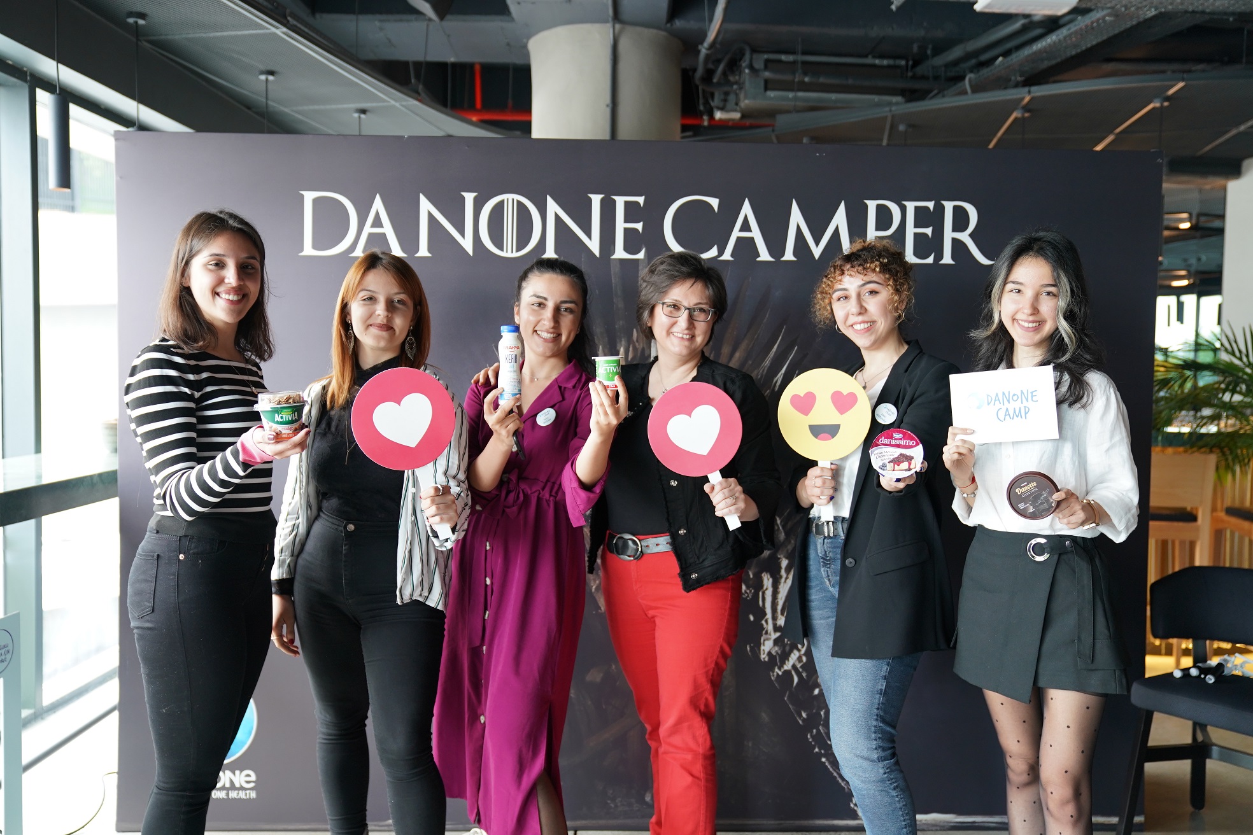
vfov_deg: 42.3
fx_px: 1079
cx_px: 626
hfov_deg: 60.3
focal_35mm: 31
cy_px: 418
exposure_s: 1/160
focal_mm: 31
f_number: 2.8
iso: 800
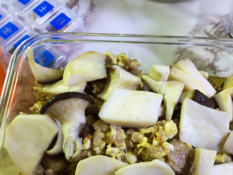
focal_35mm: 45
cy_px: 129
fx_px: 303
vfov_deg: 31.7
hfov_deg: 42.0
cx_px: 133
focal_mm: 4.15
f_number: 2.2
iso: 200
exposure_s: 1/30
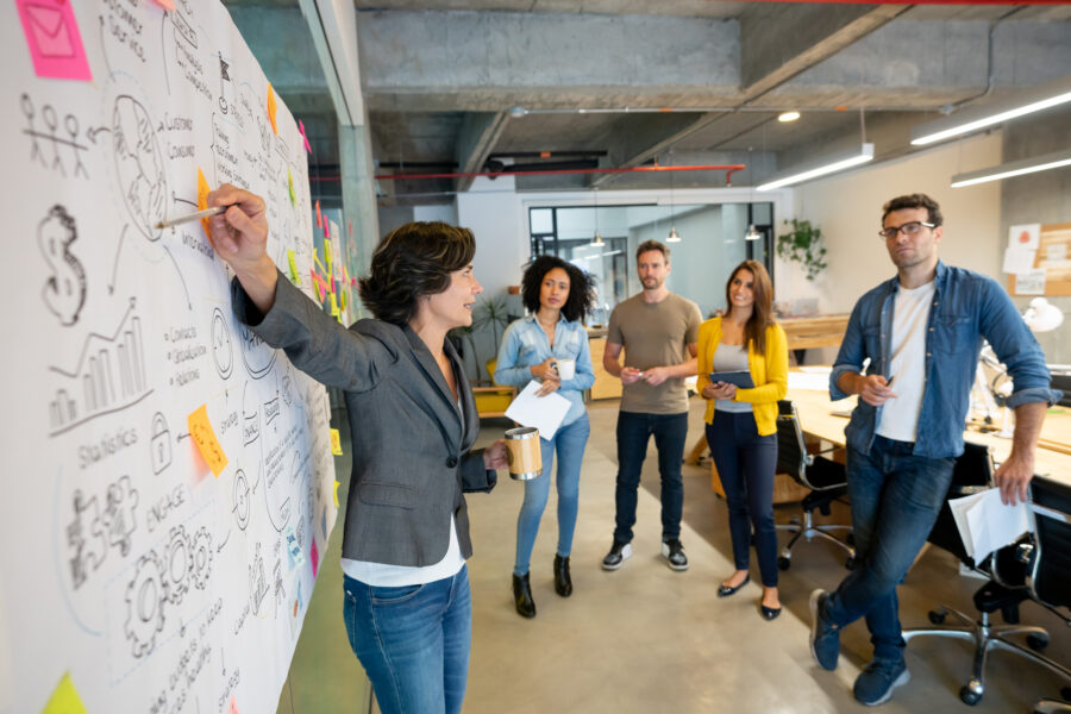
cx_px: 536
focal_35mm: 22
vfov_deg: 57.2
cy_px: 357
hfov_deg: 78.6
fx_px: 654
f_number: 3.2
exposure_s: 1/200
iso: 1600
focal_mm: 22
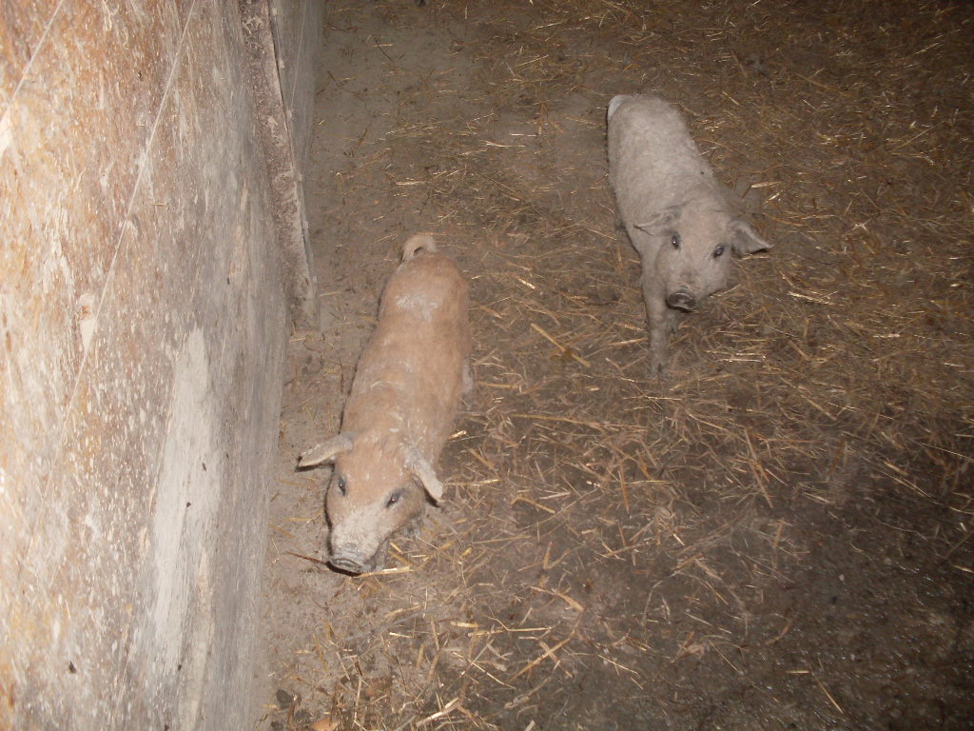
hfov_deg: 49.0
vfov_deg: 37.7
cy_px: 366
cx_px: 487
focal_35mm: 38
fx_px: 1069
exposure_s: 1/45
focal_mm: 6.3
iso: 100
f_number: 2.8
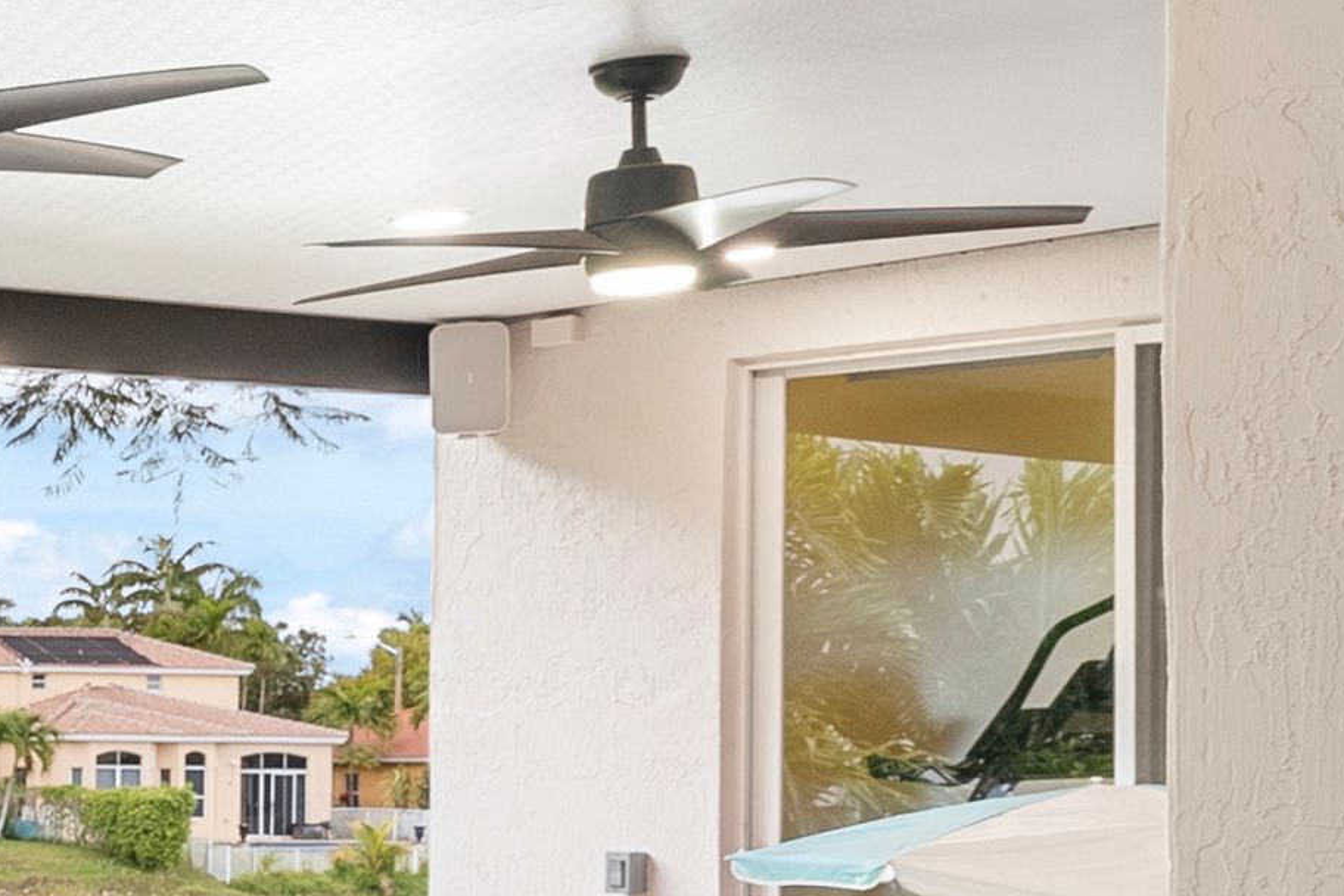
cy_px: 799
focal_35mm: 93
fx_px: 3472
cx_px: -1504
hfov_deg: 15.9
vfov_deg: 14.6
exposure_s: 1/10
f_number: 8
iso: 400
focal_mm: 20
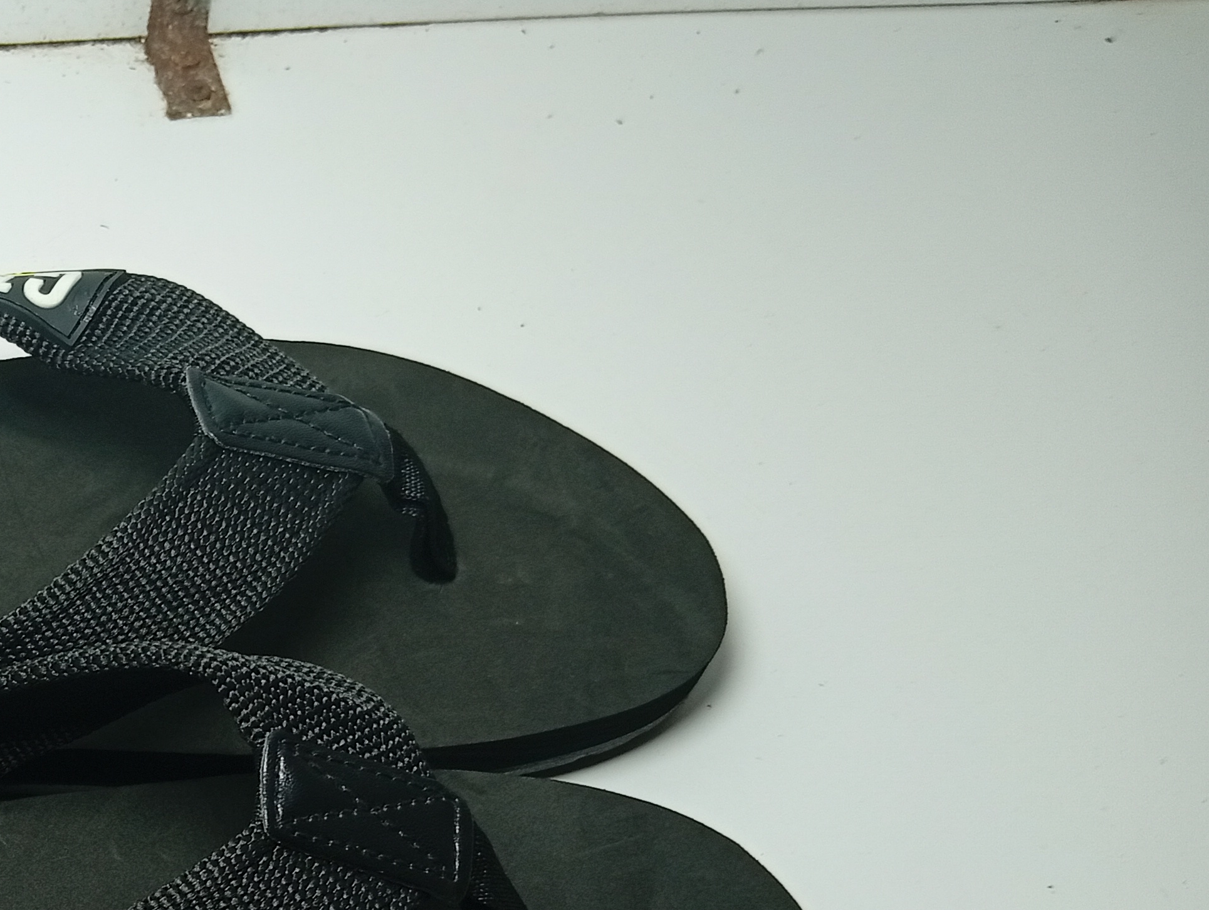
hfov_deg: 32.0
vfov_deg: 25.6
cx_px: -23
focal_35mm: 55
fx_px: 1923
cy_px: 859
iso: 150
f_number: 1.8
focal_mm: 3.96
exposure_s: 1/50
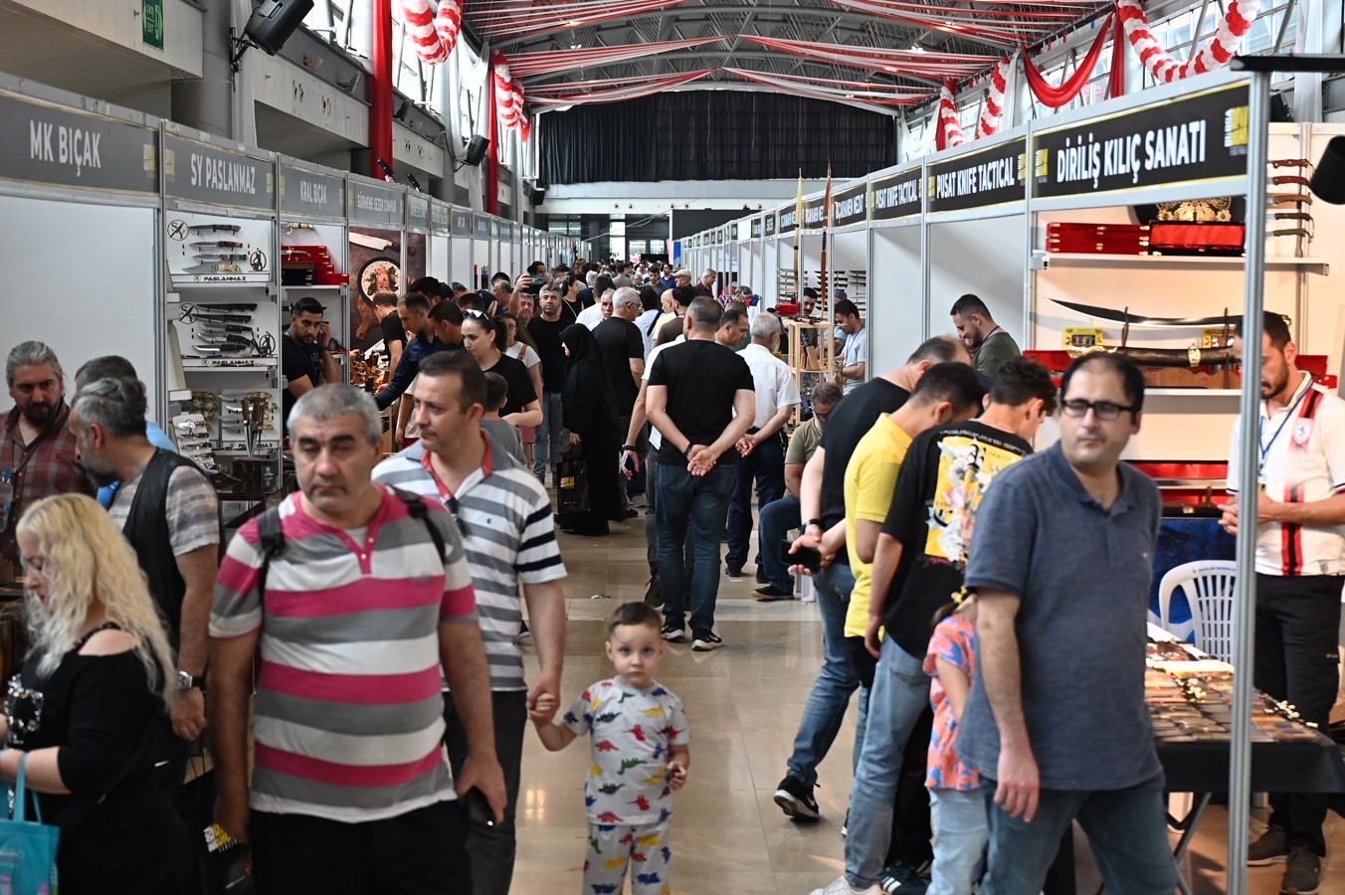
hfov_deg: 31.4
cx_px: 672
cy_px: 448
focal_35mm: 64
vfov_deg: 21.2
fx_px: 2390
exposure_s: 1/400
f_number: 3.5
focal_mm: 43
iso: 1000
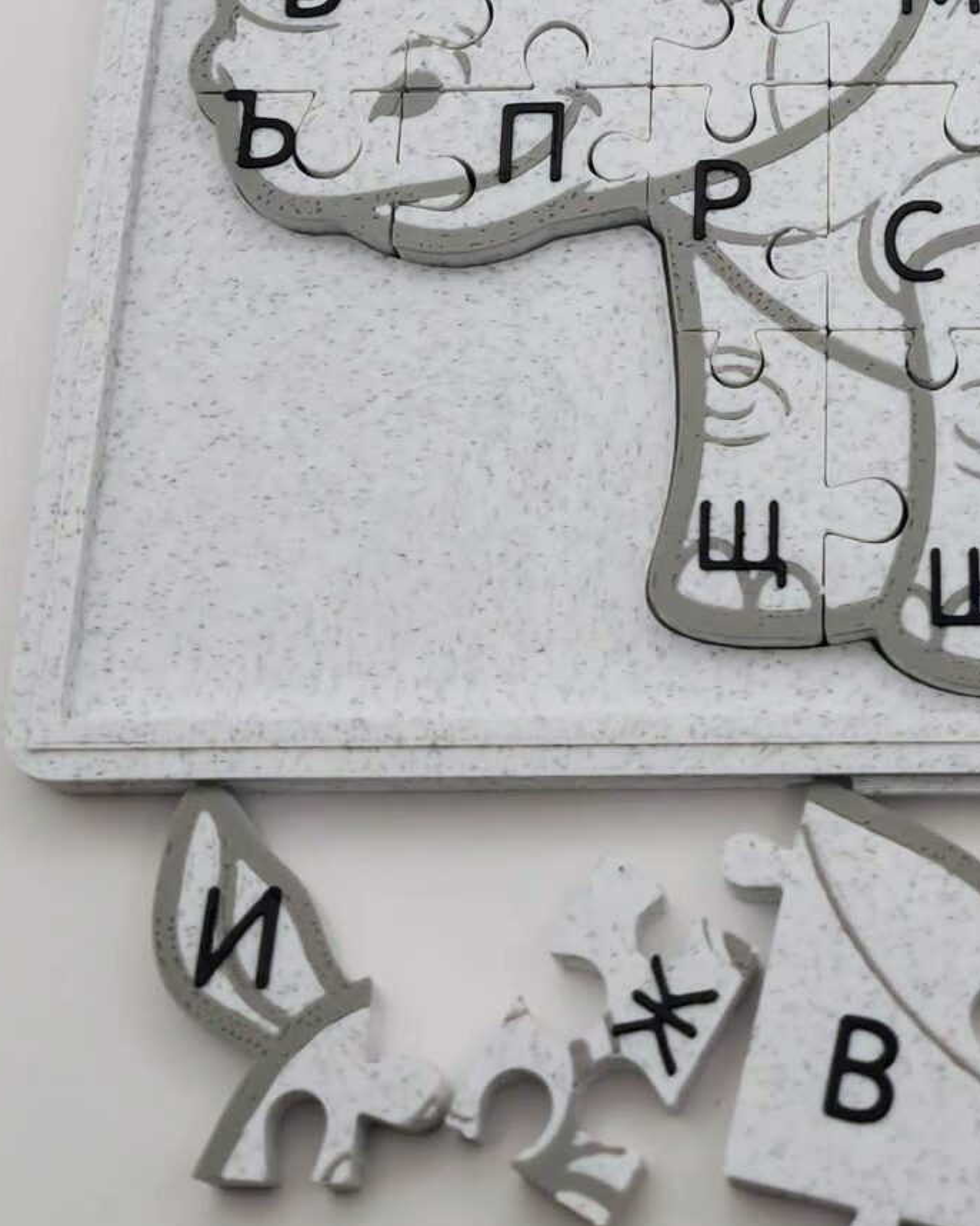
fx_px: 2430
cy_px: -469
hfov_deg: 22.0
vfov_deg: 24.0
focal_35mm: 67
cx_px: 964
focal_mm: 6.4
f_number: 1.8
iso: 25
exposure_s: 1/180
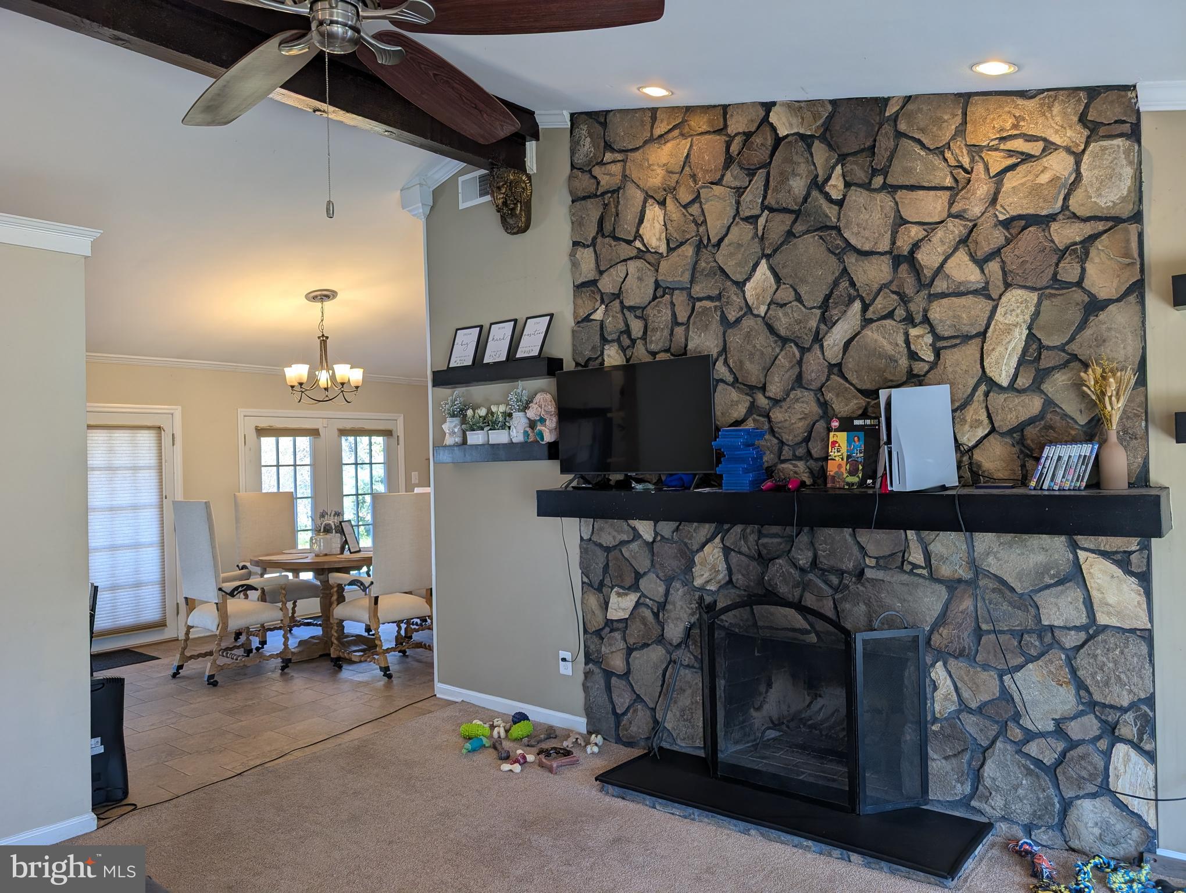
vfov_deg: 56.9
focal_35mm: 24
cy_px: 446
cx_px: 593
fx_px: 823
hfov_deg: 71.5
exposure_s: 1/120
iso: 44
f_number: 1.68
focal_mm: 6.9
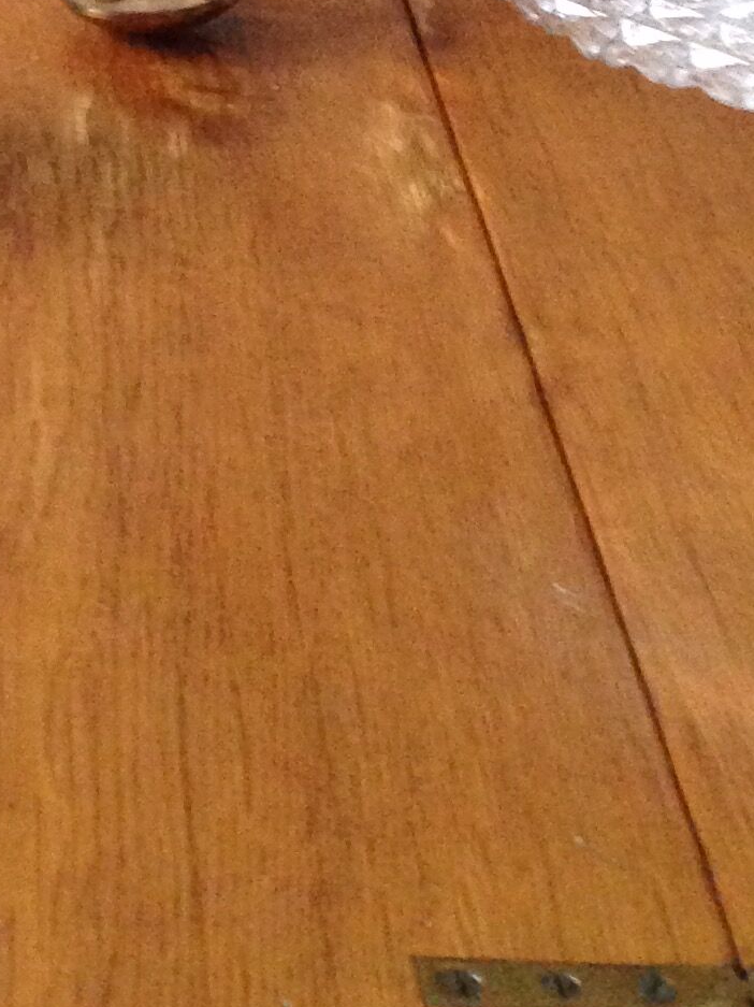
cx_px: 86
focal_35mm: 115
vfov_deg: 15.2
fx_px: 3342
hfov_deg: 12.8
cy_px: -700
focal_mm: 4.12
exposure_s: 1/17
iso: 400
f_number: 2.4
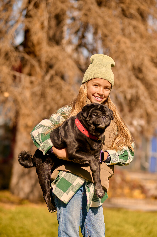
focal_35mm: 85
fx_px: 557
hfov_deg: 16.0
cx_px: 78
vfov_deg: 23.9
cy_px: 118
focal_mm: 85
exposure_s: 1/6400
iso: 200
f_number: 2.5
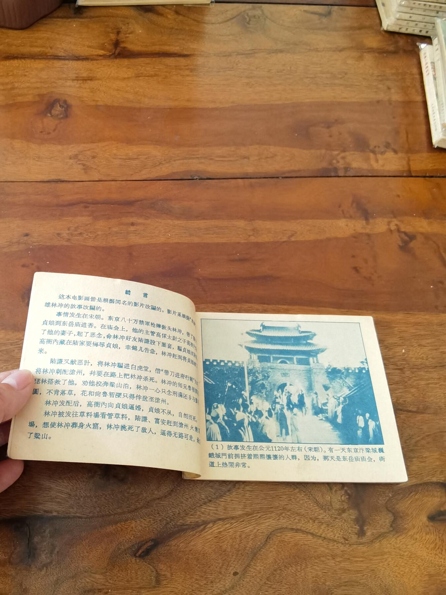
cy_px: 298
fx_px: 464
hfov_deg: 51.4
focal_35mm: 27
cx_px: 223
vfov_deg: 65.3
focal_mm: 2.26
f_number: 2.2
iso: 160
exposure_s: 1/30
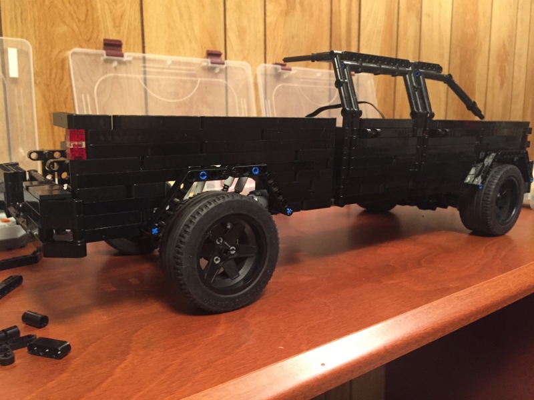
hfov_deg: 61.7
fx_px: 447
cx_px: 267
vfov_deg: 48.2
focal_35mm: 29
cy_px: 200
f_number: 2.2
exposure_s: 1/15
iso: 320
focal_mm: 4.15
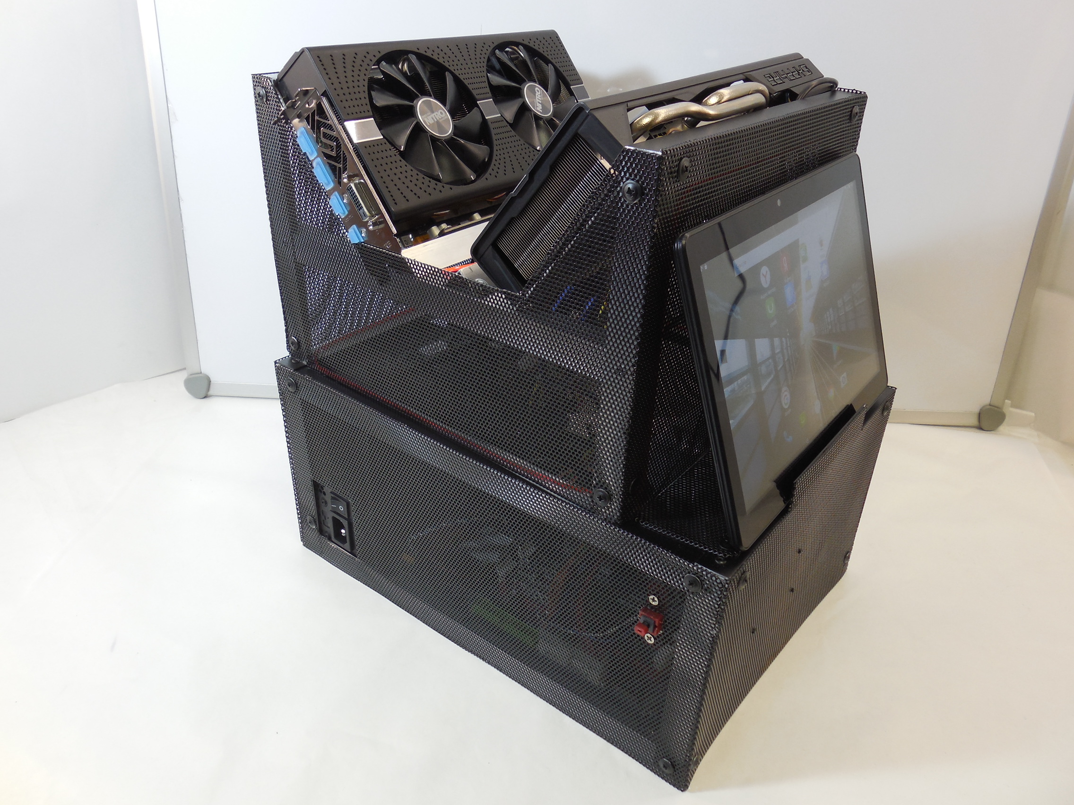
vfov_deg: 53.1
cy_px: 402
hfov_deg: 67.3
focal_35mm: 26
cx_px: 537
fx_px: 807
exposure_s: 1/30
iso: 140
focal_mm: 4.6
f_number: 3.5
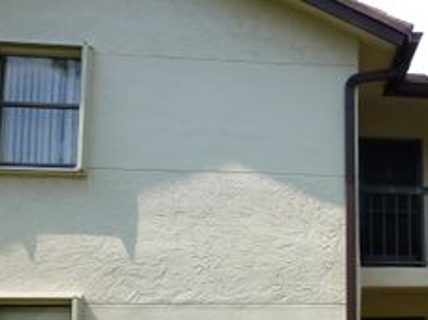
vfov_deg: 25.6
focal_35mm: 55
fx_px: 680
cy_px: 293
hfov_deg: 32.2
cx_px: 430
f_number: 4
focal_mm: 4.3
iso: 100
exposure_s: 1/640
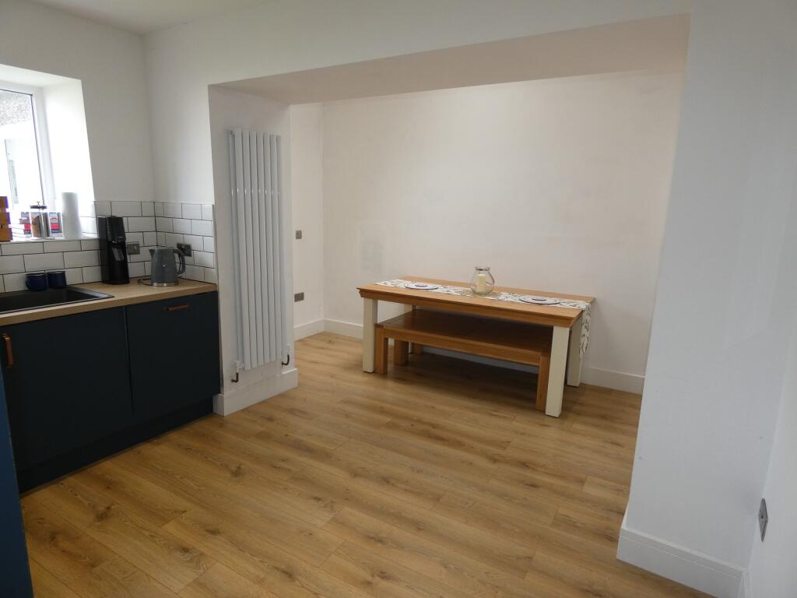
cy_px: 299
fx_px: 460
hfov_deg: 81.7
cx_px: 398
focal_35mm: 20
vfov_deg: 66.0
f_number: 2.8
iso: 125
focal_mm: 3.6
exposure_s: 1/60
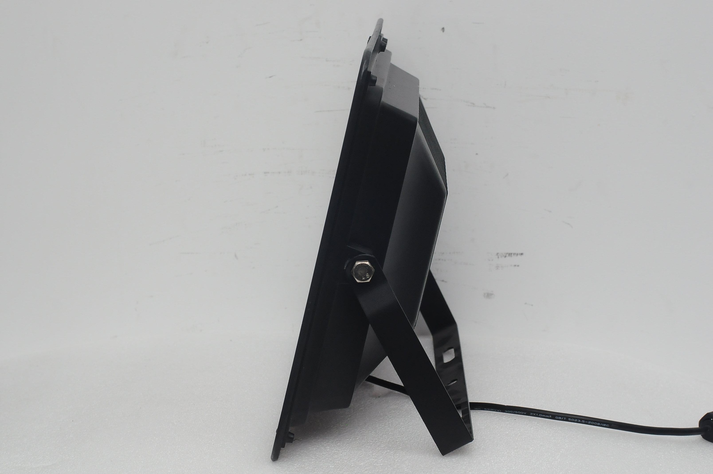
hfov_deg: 27.0
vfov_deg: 18.1
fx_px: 1484
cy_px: 237
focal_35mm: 75
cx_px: 356
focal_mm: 50
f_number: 8
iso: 1000
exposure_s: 1/100
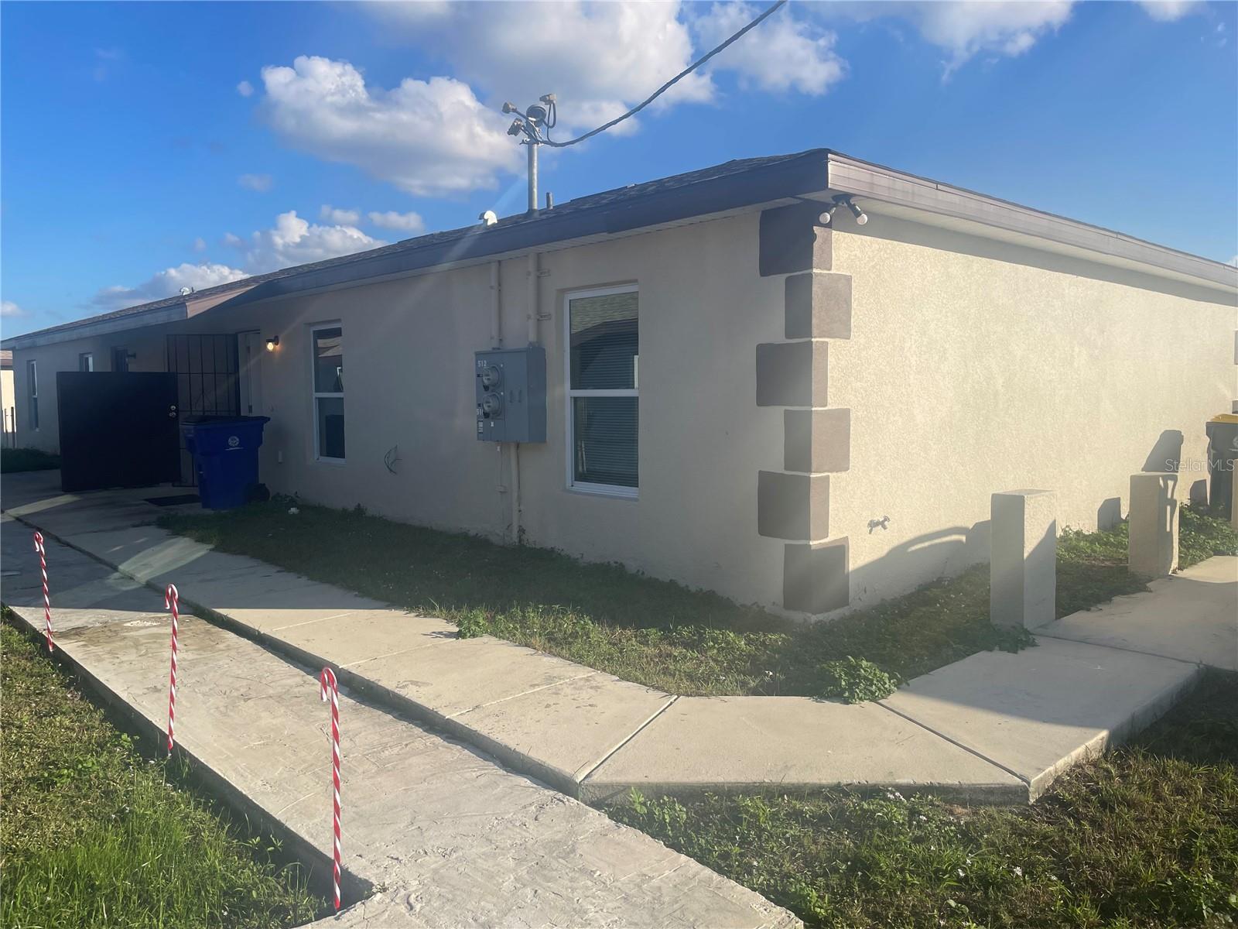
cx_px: 619
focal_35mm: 26
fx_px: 930
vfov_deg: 53.1
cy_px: 464
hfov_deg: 67.3
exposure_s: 1/3861
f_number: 1.6
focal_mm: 4.2
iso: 32
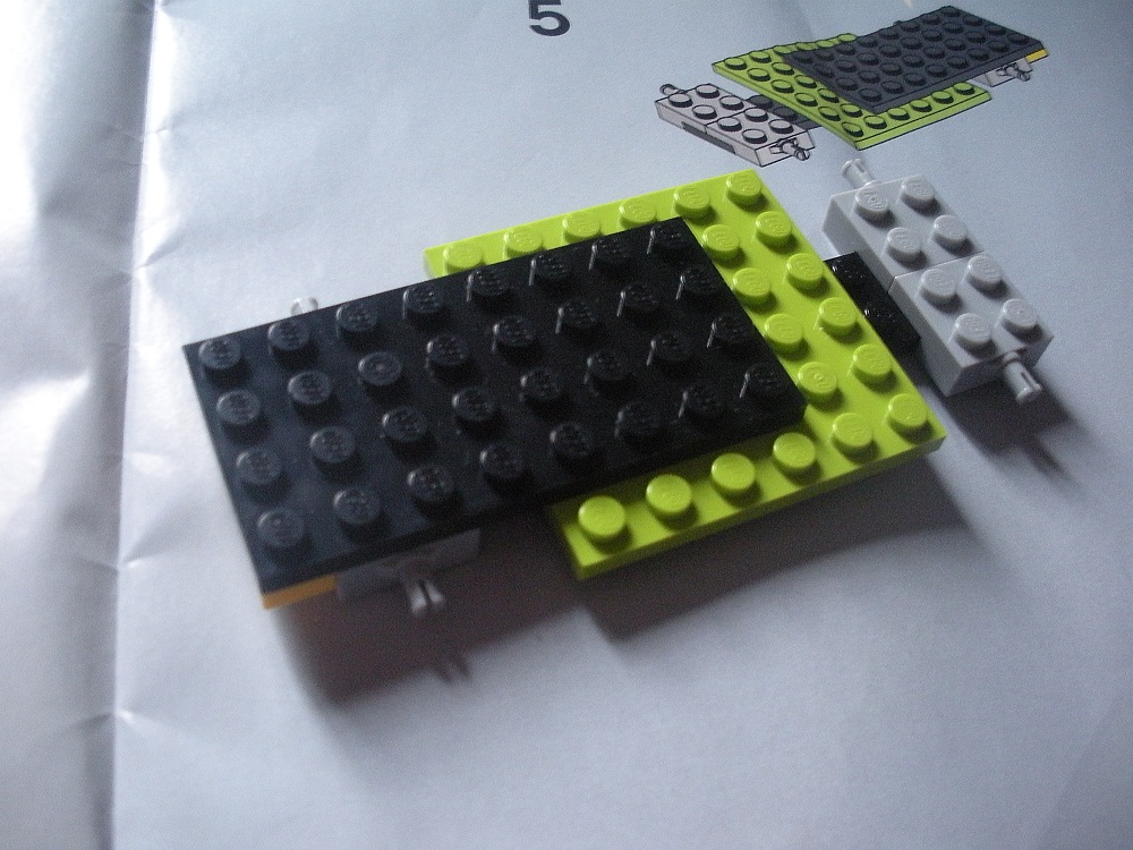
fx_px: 1178
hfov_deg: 51.4
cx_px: 566
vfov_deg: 39.7
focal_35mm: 36
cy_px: 425
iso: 400
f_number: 3.5
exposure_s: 1/9.1
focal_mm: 6.3
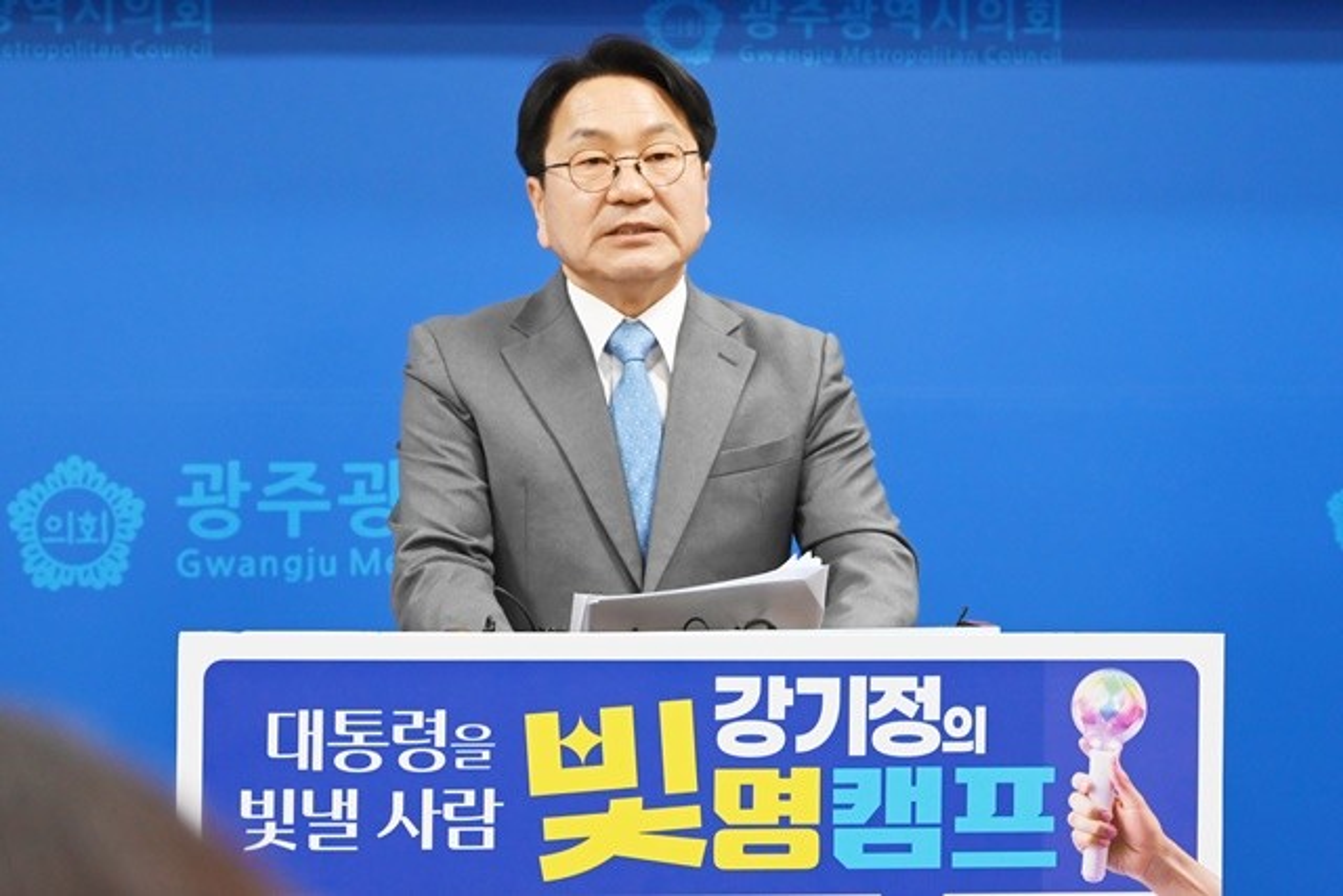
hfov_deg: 24.5
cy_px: 448
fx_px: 3097
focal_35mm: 83
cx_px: 672
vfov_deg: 16.5
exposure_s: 1/100
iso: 3600
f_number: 6.3
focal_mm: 83
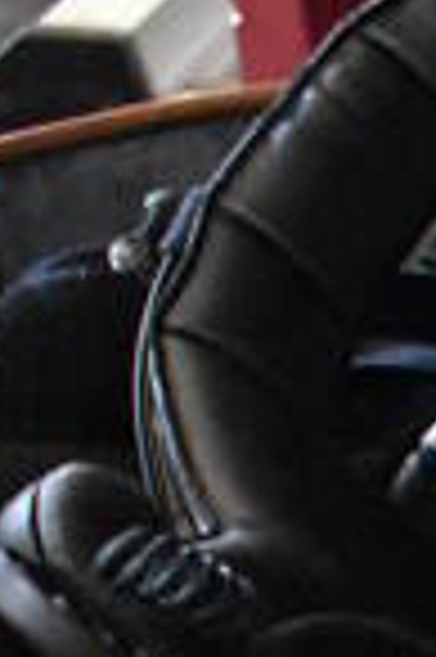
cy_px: 1613
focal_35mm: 169
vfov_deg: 10.4
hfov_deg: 7.6
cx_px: 980
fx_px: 3077
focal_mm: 18
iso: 6400
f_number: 3.5
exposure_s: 1/125
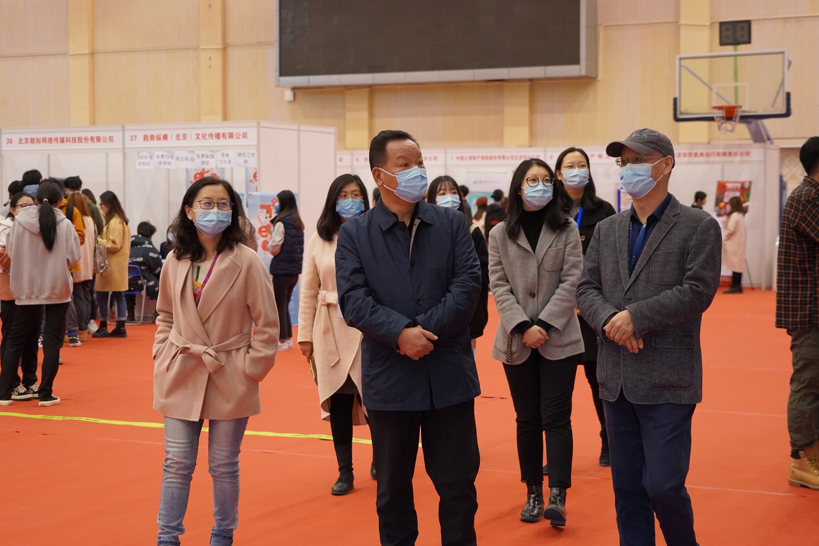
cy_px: 273
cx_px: 410
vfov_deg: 21.6
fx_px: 1433
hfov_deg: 31.9
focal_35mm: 63
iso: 5000
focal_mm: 63
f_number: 5
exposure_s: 1/160
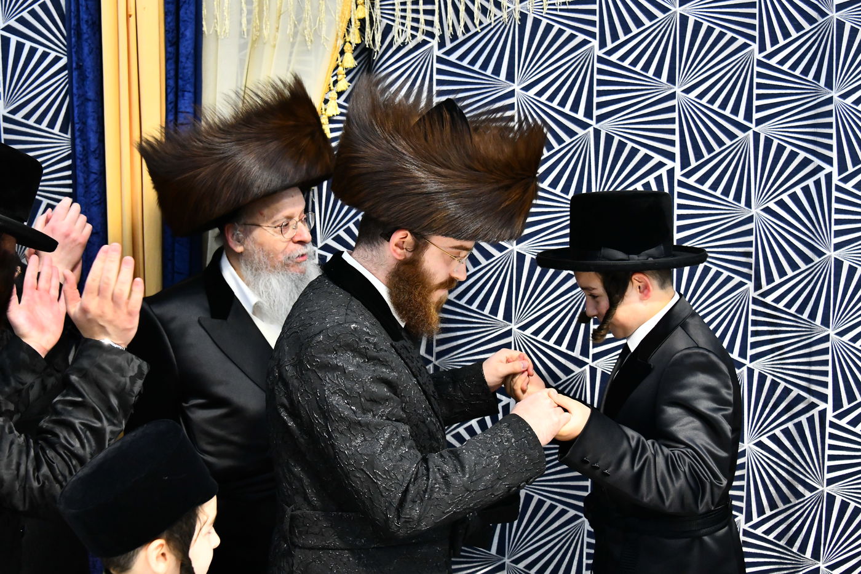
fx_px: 1483
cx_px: 430
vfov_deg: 21.9
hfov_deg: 32.4
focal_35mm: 62
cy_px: 287
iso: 3200
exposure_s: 1/160
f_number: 5.6
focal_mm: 62
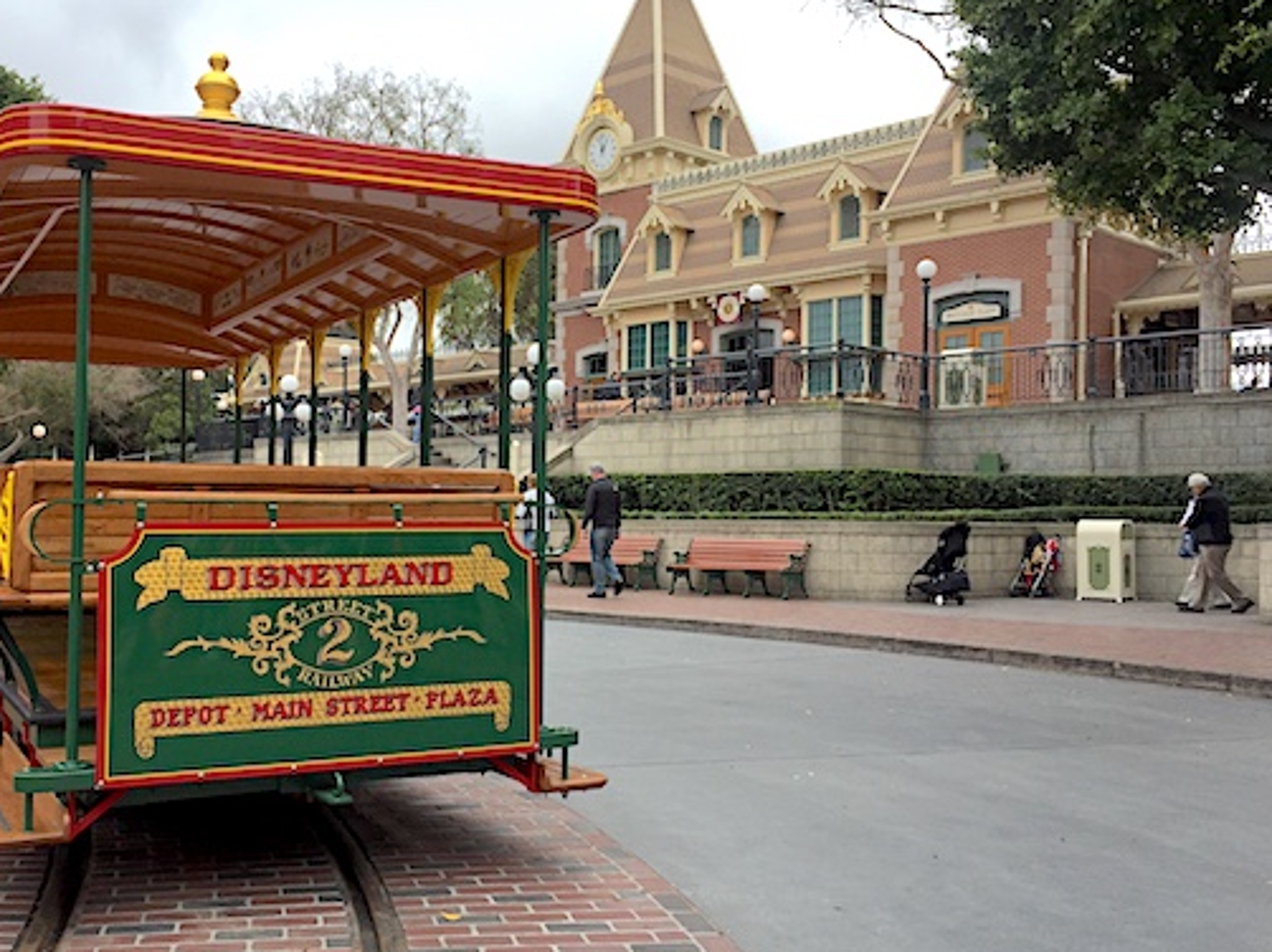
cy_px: 479
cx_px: 504
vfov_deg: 38.6
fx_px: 1359
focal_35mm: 37
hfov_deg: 49.8
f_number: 2.2
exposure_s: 1/1041
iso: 32
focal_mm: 4.15
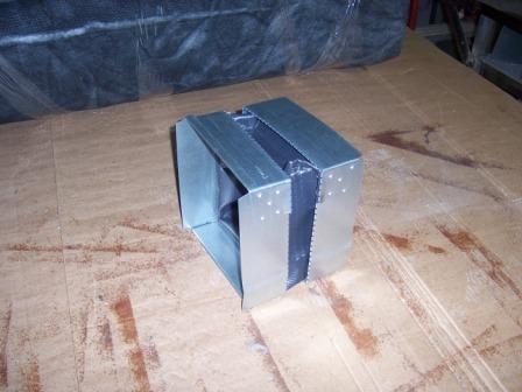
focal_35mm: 36
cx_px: 261
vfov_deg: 39.7
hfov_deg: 51.4
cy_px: 196
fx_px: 543
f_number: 2.8
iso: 80
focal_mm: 6.2
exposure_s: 1/60
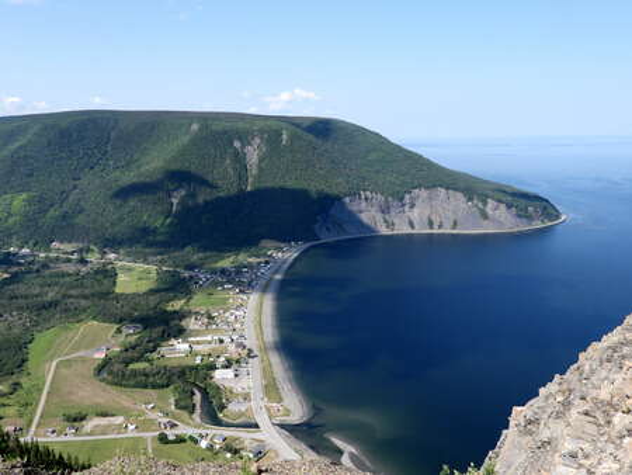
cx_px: 316
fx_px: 548
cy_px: 238
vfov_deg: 46.8
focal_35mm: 30
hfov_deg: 59.9
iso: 100
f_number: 3.2
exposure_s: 1/1000
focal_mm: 5.4
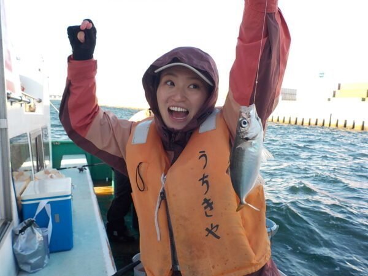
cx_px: 184
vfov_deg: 46.8
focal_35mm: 30
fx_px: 319
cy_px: 138
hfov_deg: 60.0
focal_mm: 4.1
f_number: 3.3
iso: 125
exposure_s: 1/320
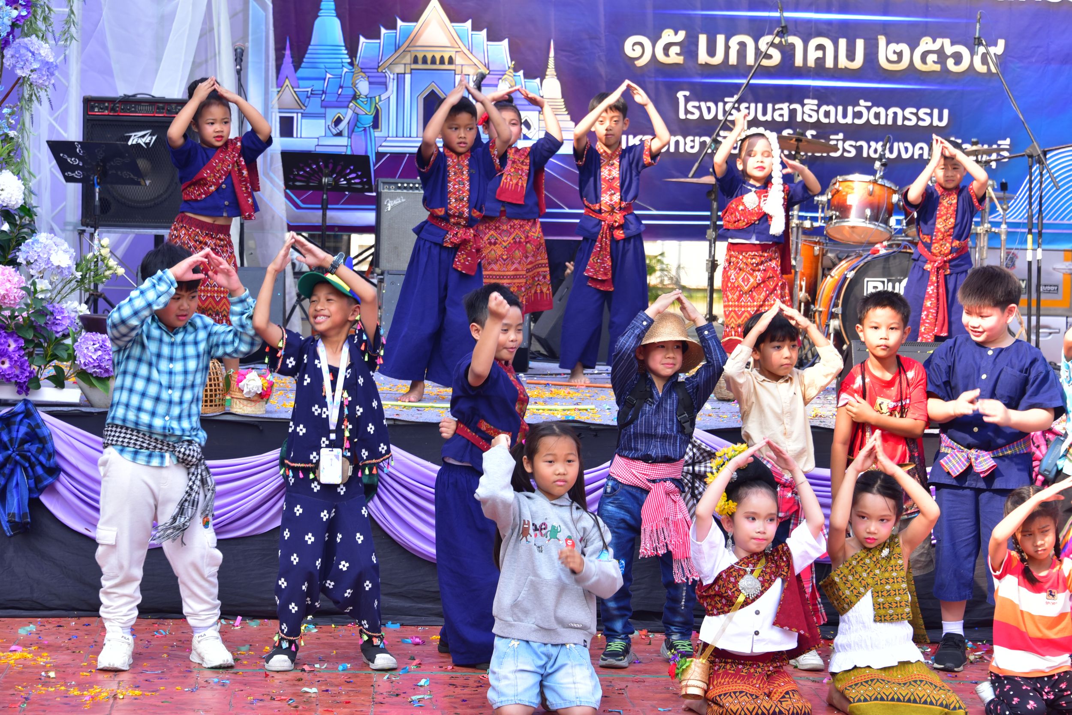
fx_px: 2979
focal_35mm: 100
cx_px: 536
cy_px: 358
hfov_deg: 20.4
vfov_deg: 13.7
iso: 200
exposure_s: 1/200
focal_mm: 100
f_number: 6.3
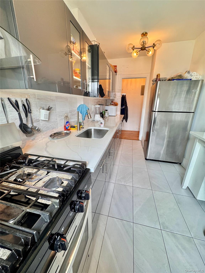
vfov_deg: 102.1
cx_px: 102
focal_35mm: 14
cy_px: 136
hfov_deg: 85.7
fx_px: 111
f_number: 2.2
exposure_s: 1/60
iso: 200
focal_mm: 2.22
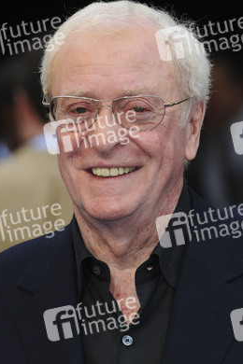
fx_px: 3118
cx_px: 119
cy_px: 179
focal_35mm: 308
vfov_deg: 6.7
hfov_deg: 4.5
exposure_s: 1/250
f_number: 5.6
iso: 400
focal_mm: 200
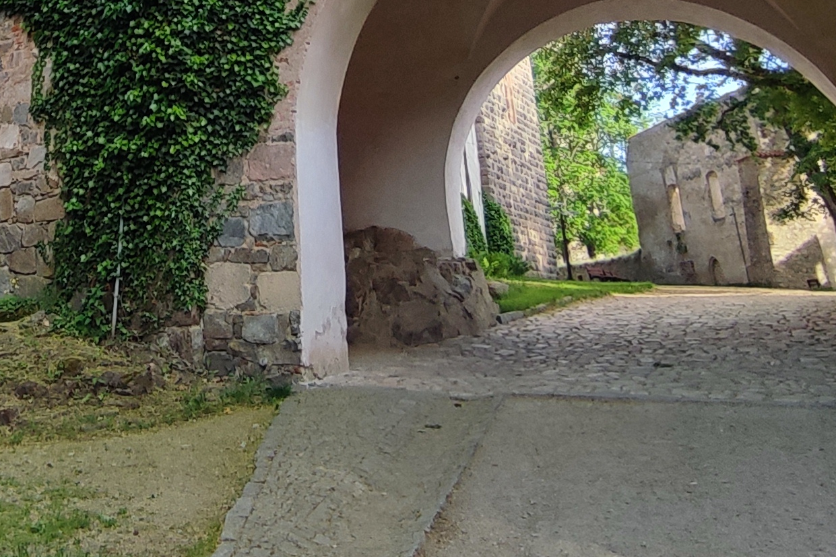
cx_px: 135
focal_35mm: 44
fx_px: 1022
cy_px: -139
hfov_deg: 42.0
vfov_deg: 26.5
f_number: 2.2
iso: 50
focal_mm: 1.65
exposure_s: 1/329
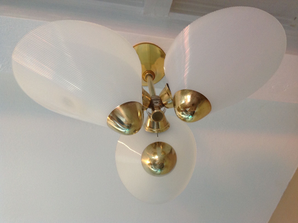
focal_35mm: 35
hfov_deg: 52.7
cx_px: 149
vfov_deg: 40.6
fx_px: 301
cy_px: 112
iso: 125
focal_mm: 4.28
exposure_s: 1/15
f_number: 2.4
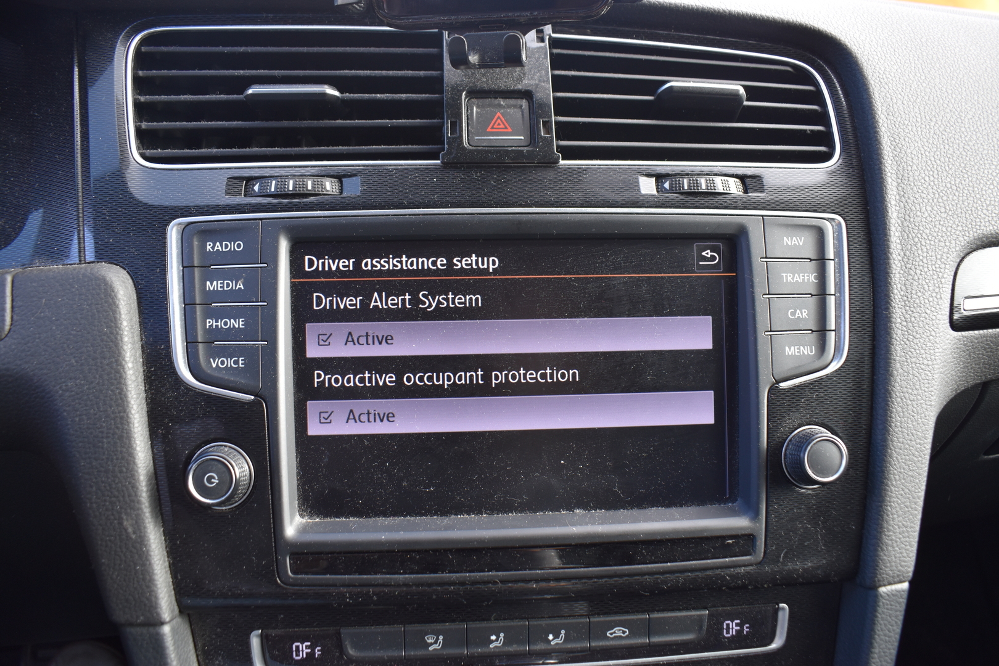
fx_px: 749
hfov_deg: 67.4
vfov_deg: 47.9
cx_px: 500
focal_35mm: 27
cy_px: 333
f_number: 4.8
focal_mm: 18
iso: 400
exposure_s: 1/90
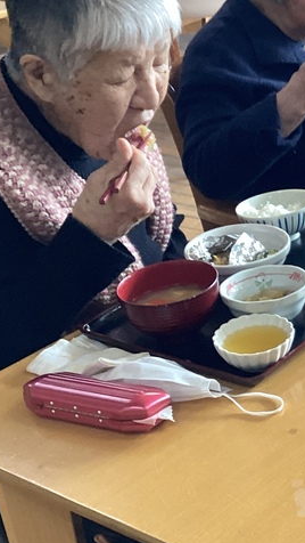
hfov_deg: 15.6
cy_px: 273
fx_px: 1020
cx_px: 469
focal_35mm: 71
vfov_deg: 29.7
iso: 160
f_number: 2.4
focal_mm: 3.3
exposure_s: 1/60
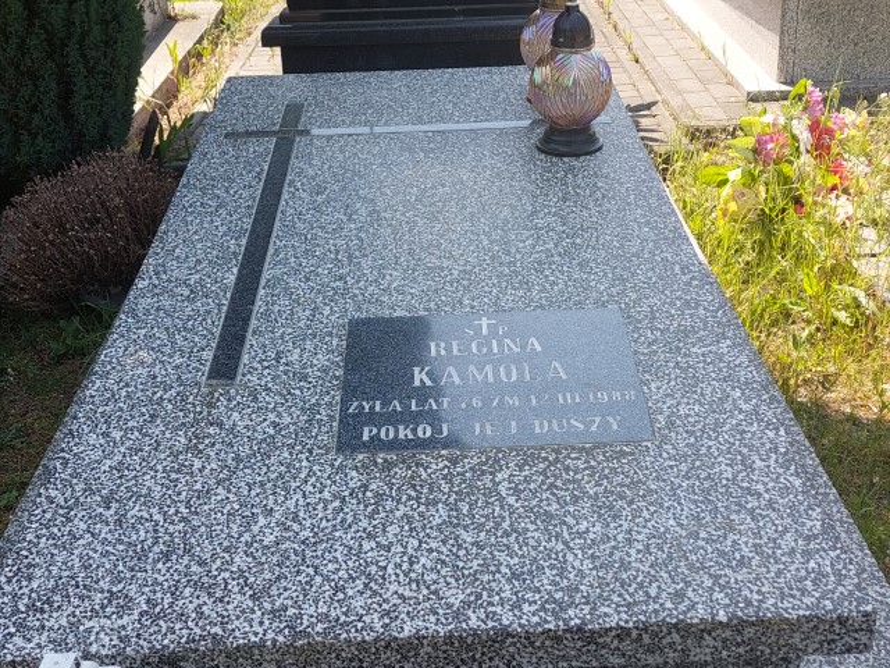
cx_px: 445
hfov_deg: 71.6
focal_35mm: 24
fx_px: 617
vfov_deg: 56.8
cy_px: 334
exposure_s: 1/518
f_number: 1.8
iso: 40
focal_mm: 5.23
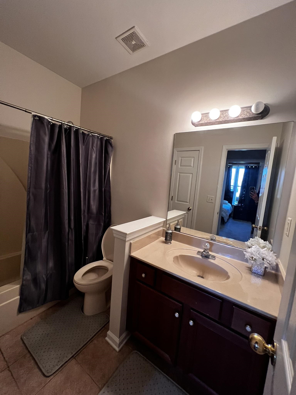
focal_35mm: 13
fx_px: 148
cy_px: 198
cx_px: 148
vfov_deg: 106.2
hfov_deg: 89.9
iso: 320
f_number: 1.8
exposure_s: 1/60
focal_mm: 1.57
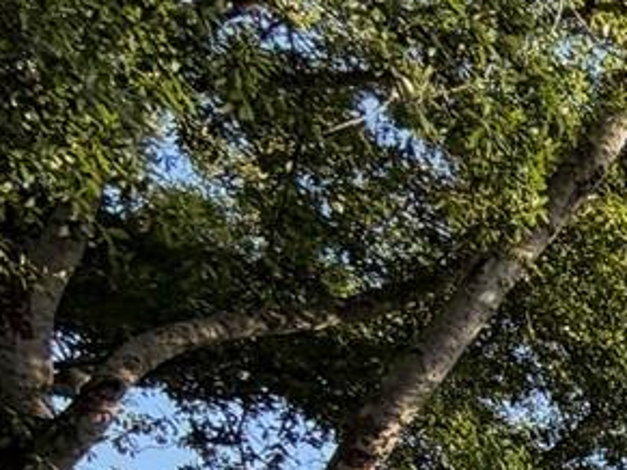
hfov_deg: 14.0
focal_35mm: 77
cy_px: 1156
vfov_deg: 13.5
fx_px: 1394
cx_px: 1605
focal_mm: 2.22
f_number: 2.2
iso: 40
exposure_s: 1/502
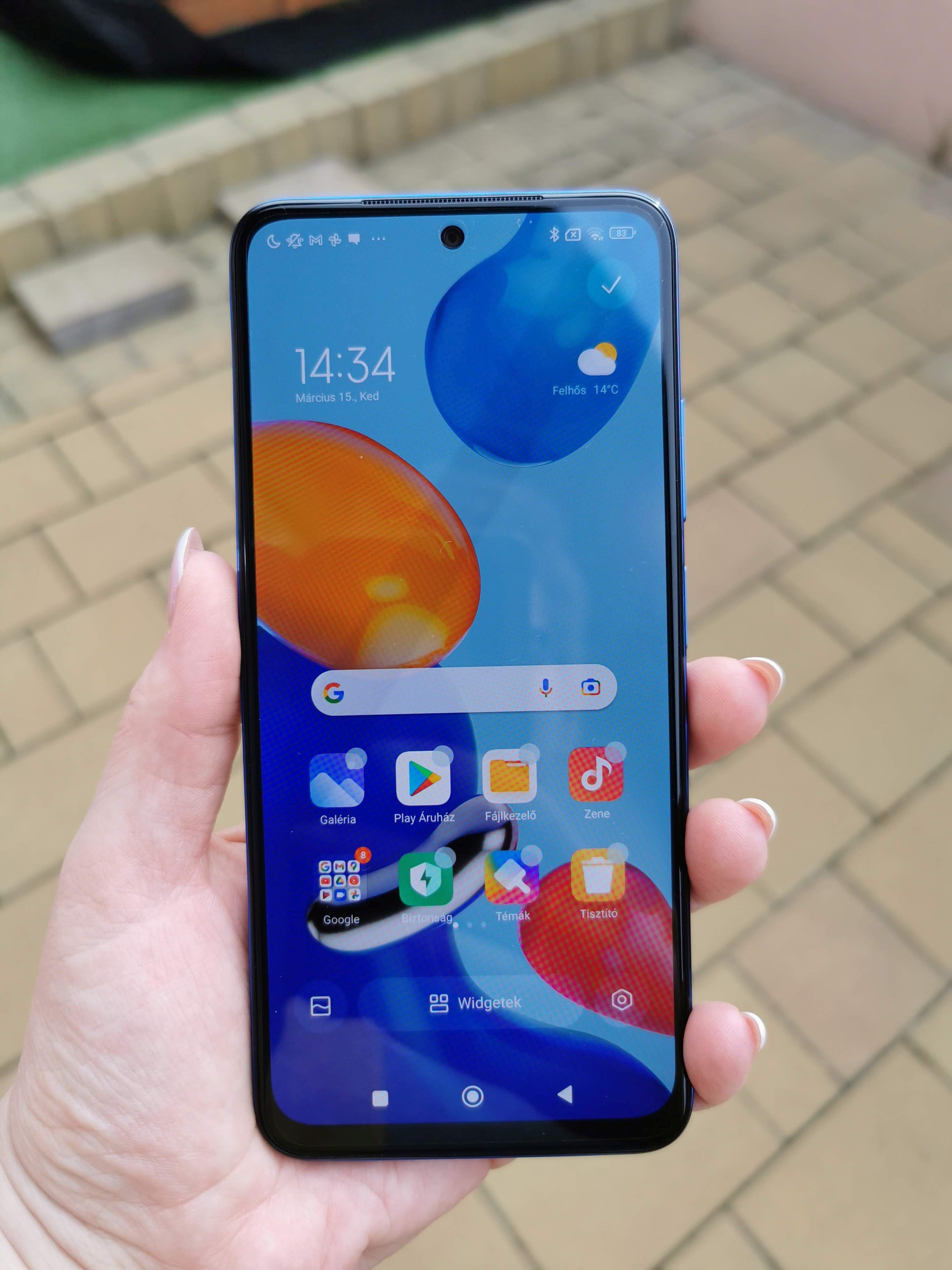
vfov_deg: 65.3
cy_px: 635
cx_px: 476
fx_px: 990
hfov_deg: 51.4
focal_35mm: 27
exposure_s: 1/662
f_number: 1.6
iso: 50
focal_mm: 5.56
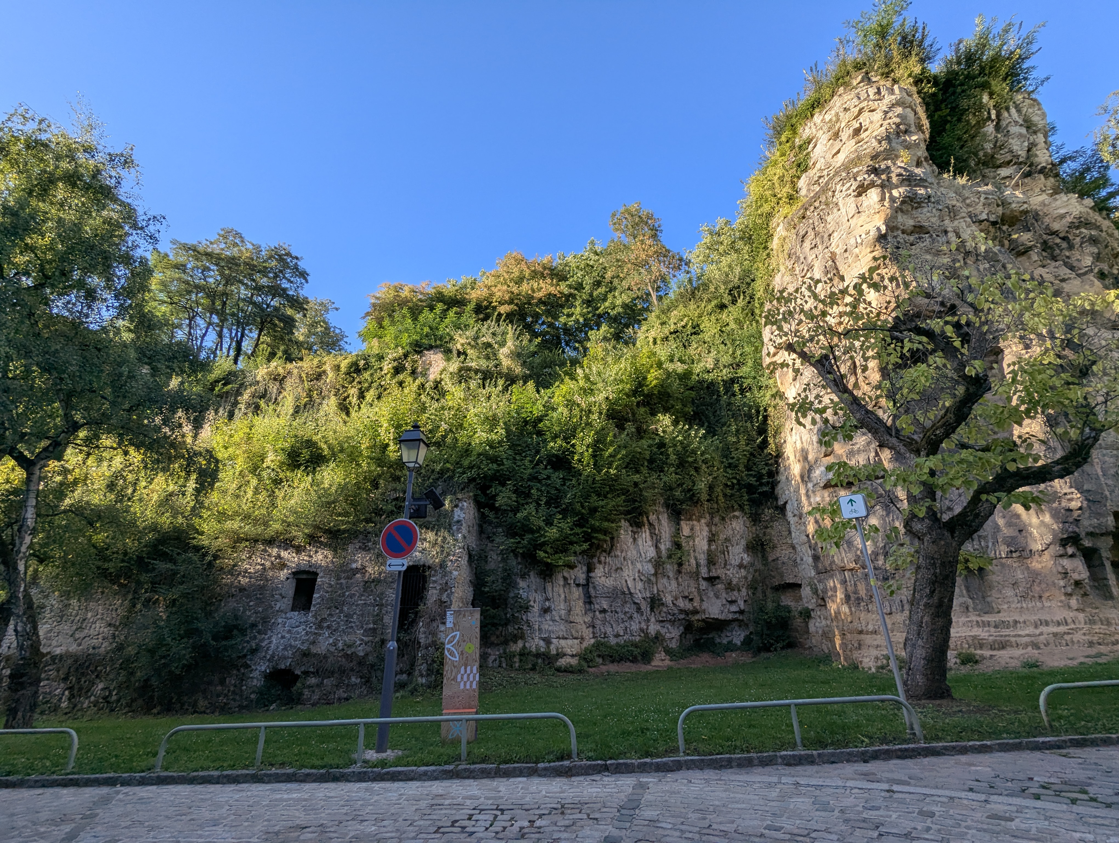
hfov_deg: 94.4
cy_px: 422
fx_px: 518
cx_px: 560
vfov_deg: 78.2
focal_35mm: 16
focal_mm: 2.35
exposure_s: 1/557
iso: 50
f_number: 2.2
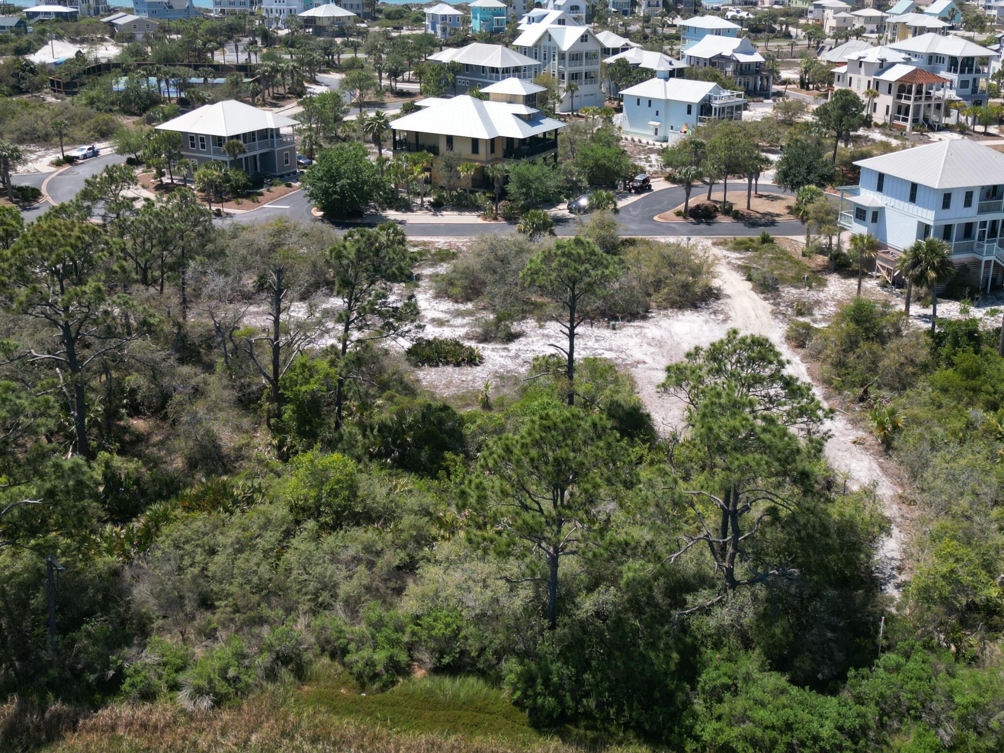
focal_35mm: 35
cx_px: 524
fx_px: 1015
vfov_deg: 40.3
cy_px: 257
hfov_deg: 52.6
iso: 140
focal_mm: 6.72
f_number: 1.7
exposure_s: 1/1600
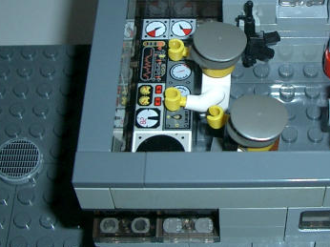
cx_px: 253
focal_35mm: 81
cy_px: 80
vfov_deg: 18.1
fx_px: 772
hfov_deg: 23.9
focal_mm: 5.8
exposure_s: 1/40
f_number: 2.6
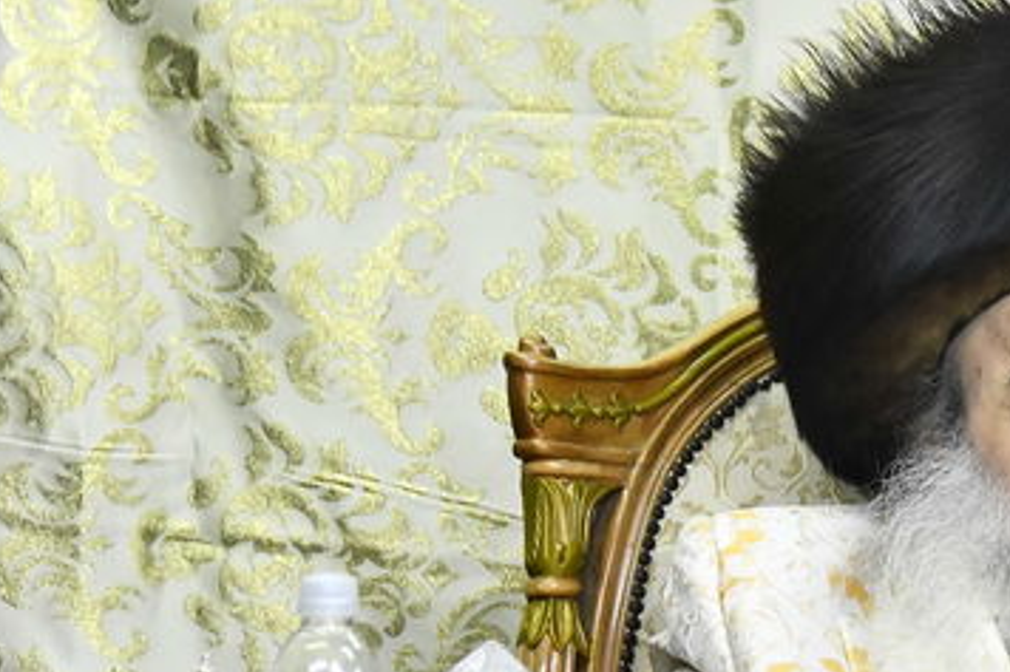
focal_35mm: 307
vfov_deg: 4.5
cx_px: 1016
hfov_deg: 6.7
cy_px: 413
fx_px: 8609
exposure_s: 1/250
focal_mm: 78
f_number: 5.6
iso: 3200
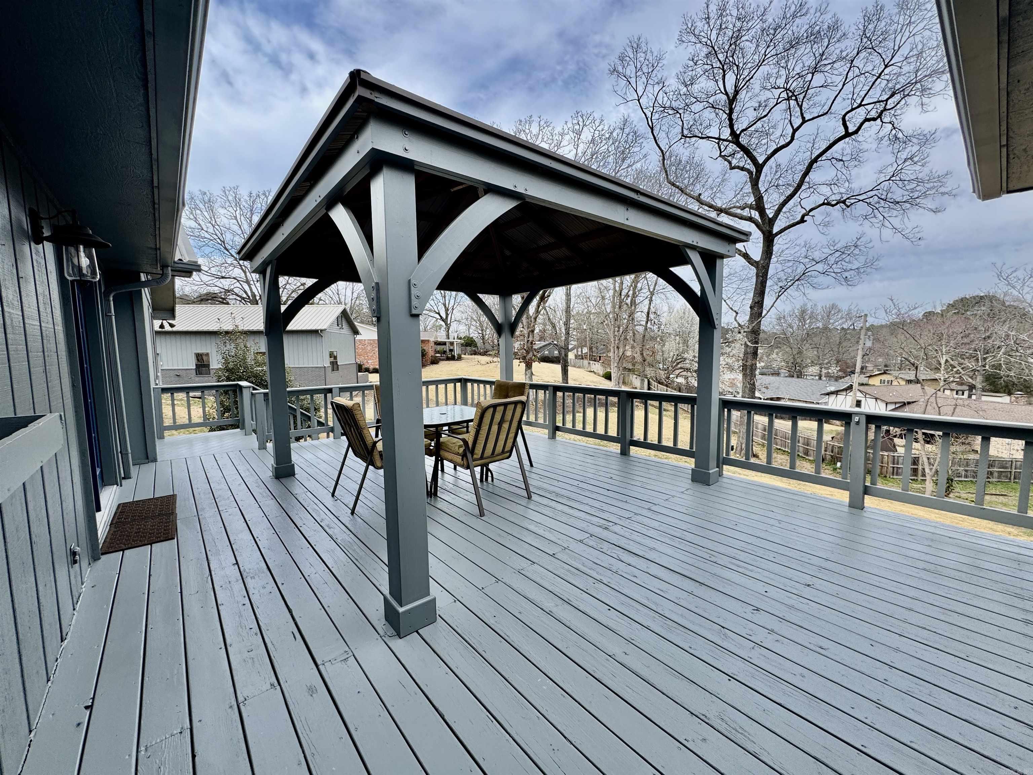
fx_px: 418
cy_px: 388
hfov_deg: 102.1
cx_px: 516
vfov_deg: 85.7
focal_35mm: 14
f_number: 2.2
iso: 40
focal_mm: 2.22
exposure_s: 1/522
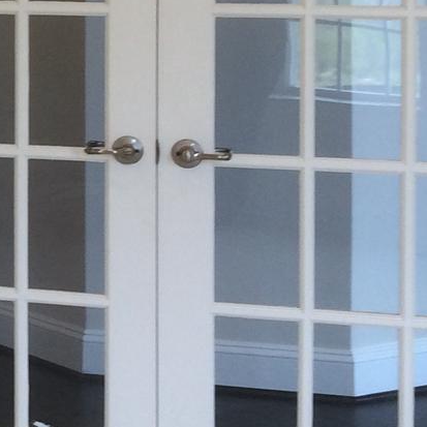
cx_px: -472
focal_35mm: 127
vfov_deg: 13.5
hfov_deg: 12.0
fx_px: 1772
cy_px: -45
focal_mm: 4.15
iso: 40
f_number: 2.2
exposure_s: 1/60
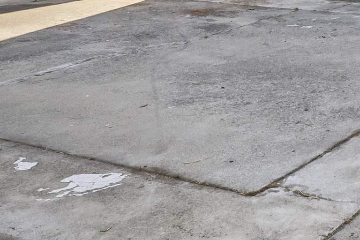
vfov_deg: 20.9
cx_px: 509
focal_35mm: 56
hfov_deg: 27.4
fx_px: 560
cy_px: -110
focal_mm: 14
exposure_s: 1/60
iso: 500
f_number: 9
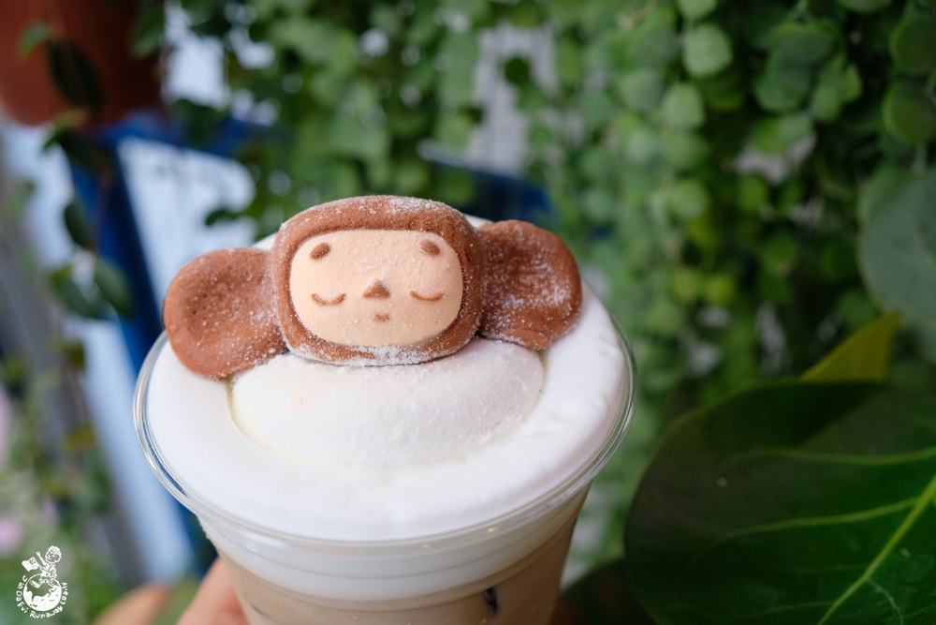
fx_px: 1118
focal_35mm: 43
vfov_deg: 31.2
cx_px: 468
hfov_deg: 45.4
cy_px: 312
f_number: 4
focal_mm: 28.9
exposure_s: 1/120
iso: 400
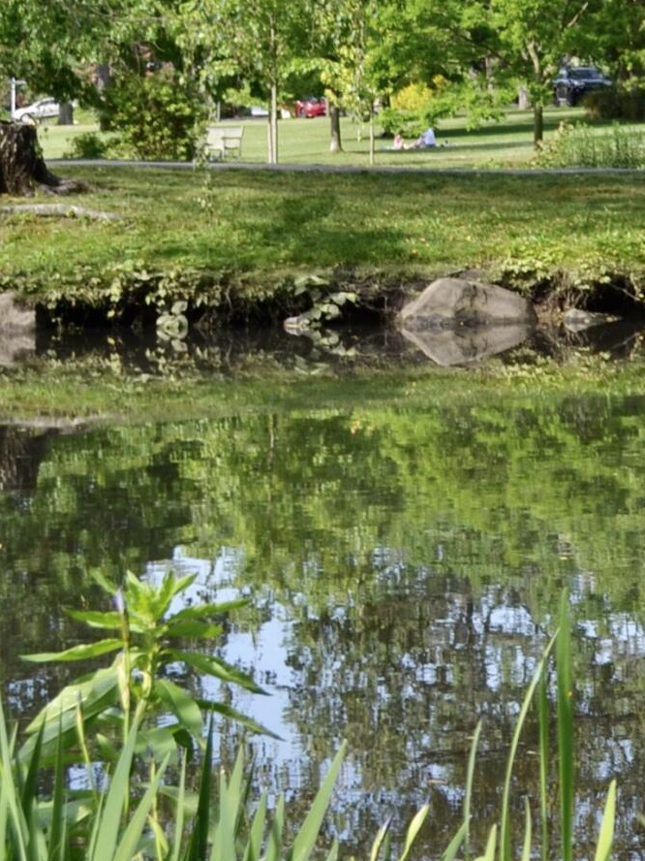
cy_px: 80
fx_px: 3876
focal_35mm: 156
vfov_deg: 12.6
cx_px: 1328
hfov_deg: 8.9
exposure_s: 1/125
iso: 100
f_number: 8
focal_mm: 32
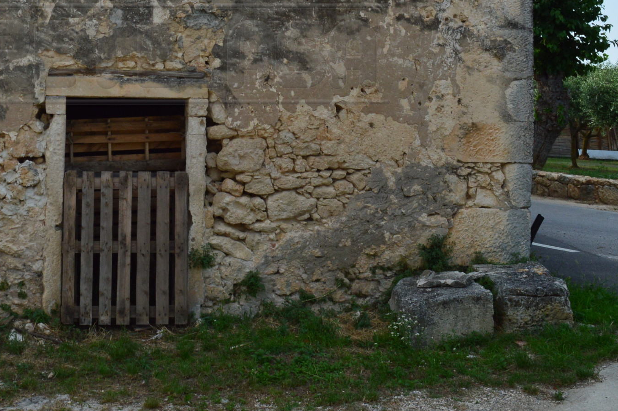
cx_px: 132
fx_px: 875
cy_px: 54
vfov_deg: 25.7
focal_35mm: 51
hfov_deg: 37.6
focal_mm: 18
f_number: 10
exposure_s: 1/320
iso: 400
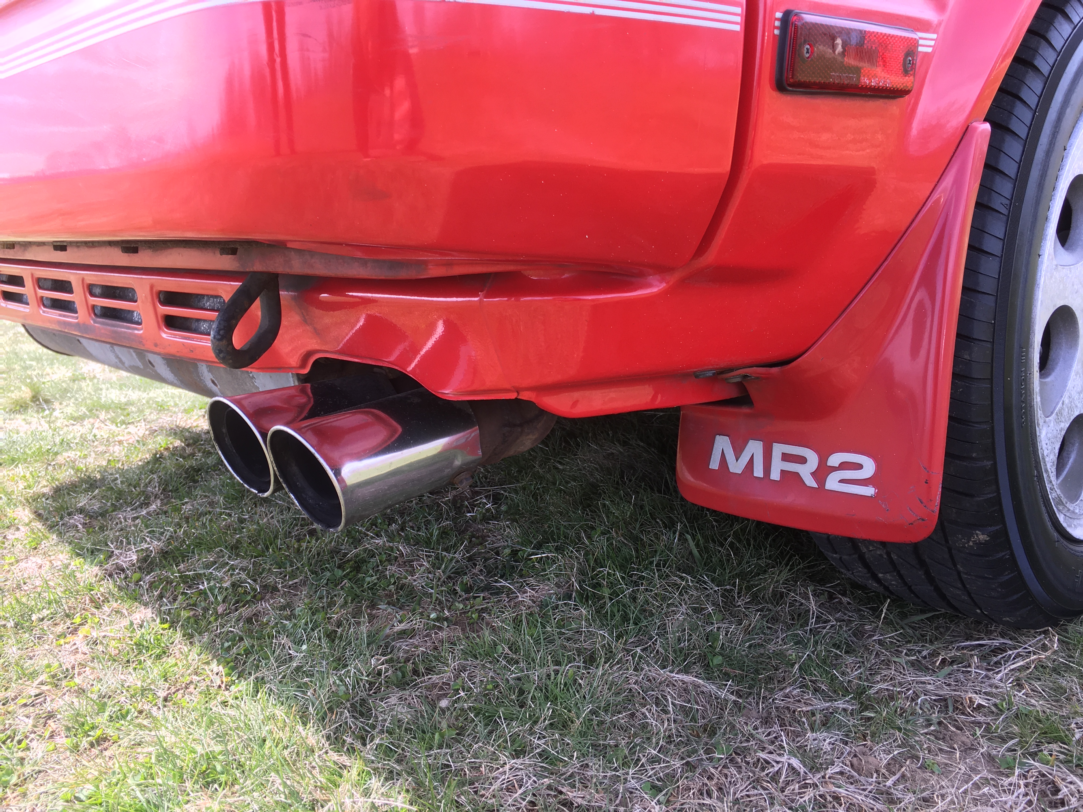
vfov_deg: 48.2
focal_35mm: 29
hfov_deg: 61.7
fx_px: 907
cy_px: 406
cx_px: 542
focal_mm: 4.15
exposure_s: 1/161
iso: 25
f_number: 2.2
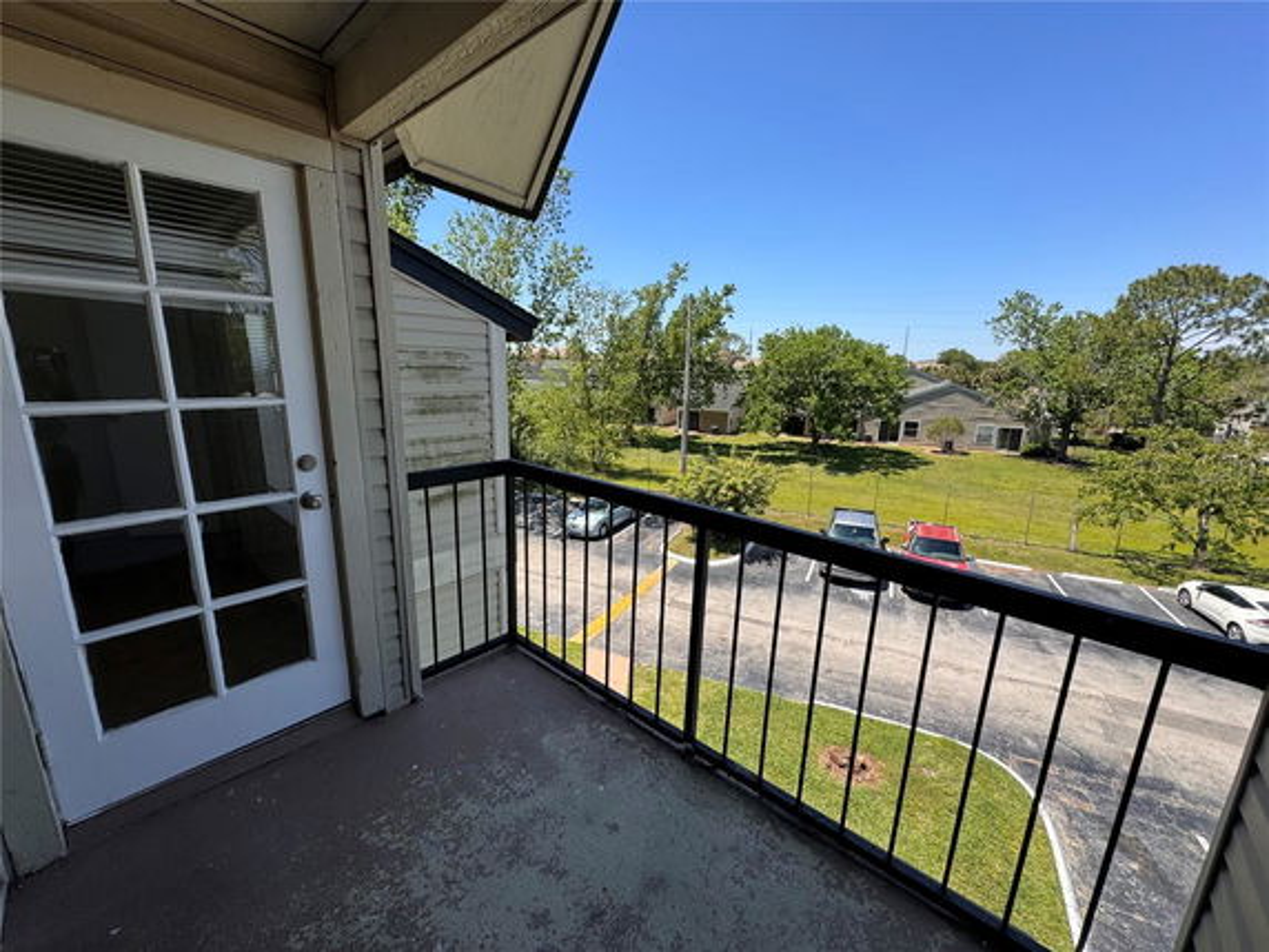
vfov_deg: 85.7
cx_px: 634
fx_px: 513
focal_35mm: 14
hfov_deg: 102.1
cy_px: 476
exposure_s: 1/1178
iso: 50
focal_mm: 2.22
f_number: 2.2
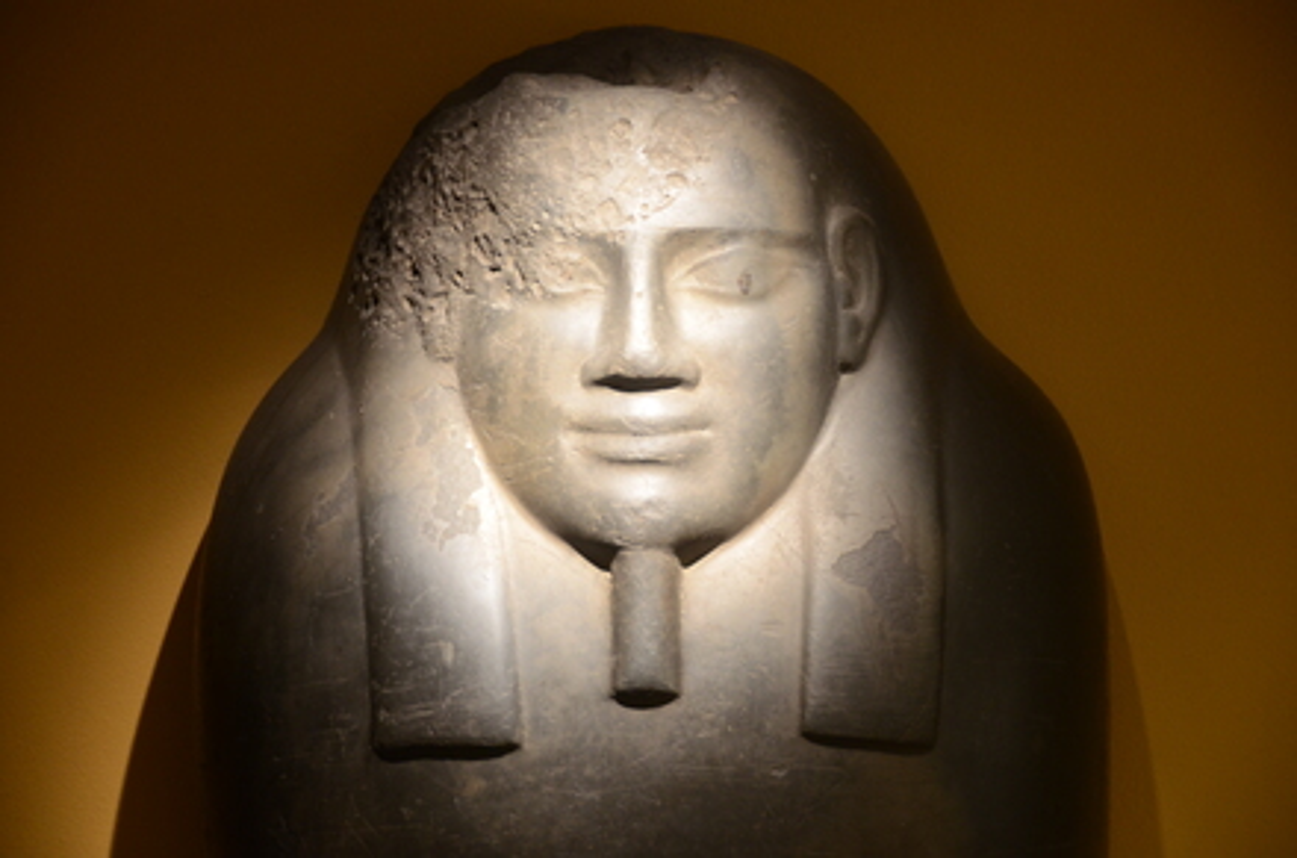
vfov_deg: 11.4
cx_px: 648
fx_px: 4312
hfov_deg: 17.1
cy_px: 429
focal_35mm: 120
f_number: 5
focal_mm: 80
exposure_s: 1/20
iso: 1000
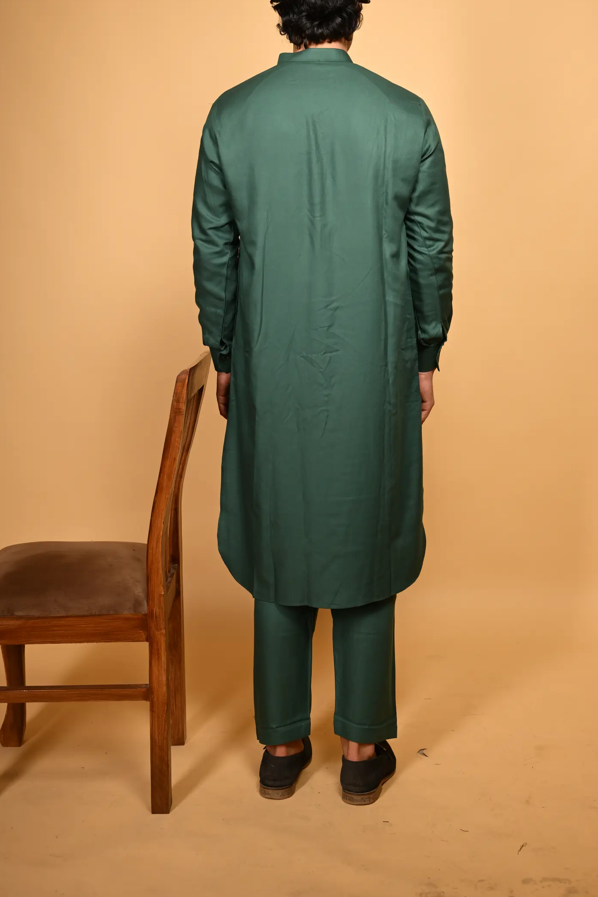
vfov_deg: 40.2
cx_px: 330
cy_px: 358
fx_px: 1221
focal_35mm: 49
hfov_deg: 27.5
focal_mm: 40
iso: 160
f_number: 6.3
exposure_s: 1/200
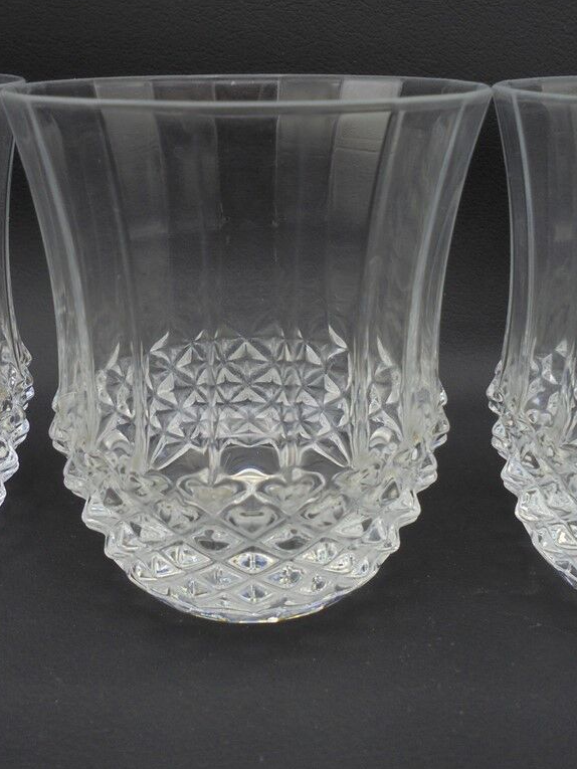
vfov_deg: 46.7
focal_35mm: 40
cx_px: 265
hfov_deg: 35.9
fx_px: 889
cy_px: 331
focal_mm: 6.1
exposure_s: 1/30
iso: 100
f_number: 4
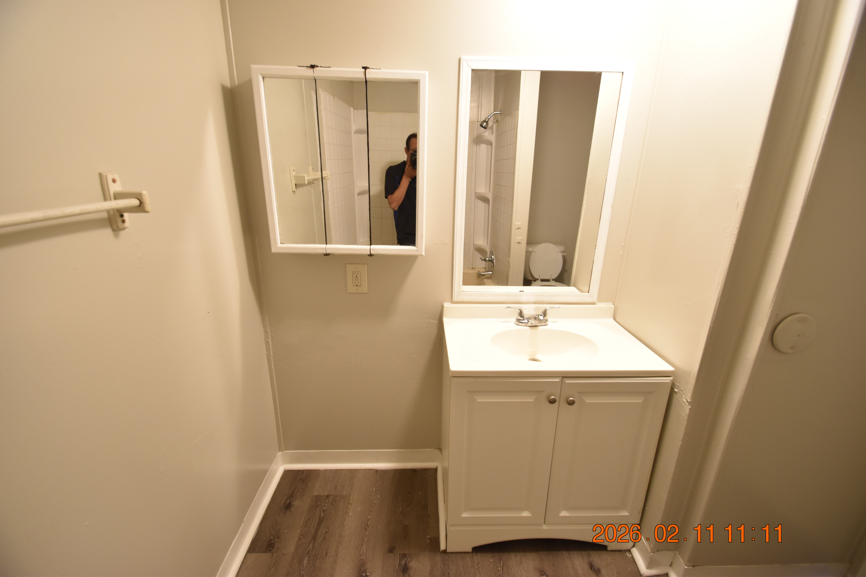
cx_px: 433
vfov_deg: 77.3
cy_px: 288
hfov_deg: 100.4
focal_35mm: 15
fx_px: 361
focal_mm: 10
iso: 800
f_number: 3.5
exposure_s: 1/20
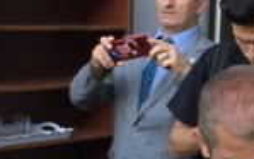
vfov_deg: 9.3
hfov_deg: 14.7
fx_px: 955
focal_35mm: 138
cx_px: 290
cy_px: 209
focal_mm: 4.15
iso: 32
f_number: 2.2
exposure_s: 1/100
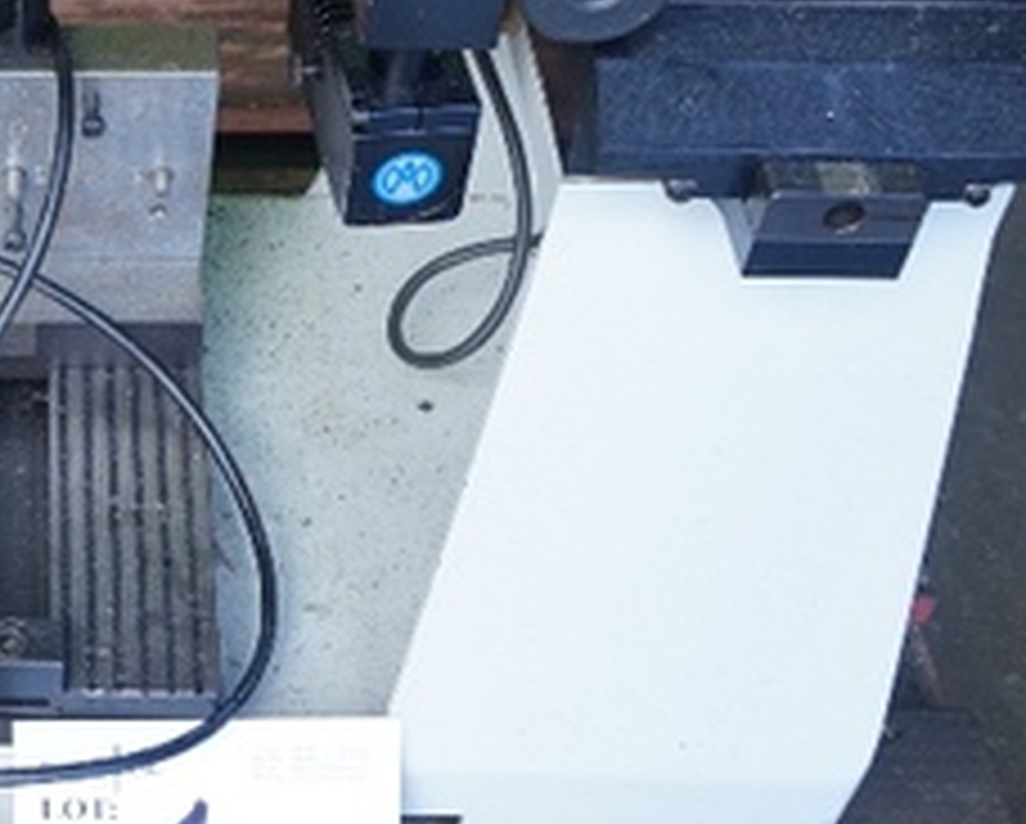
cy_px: 257
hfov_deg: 24.8
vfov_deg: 21.5
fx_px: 2159
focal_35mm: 71
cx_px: -112
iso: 125
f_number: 4
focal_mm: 16
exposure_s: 1/60
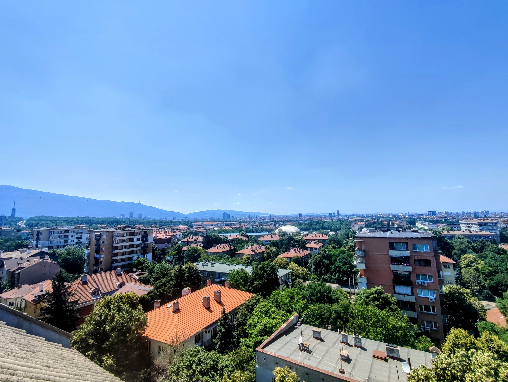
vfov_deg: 78.2
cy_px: 191
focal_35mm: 16
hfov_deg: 94.5
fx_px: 235
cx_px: 254
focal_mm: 1.65
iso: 50
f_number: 2.2
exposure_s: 1/1443
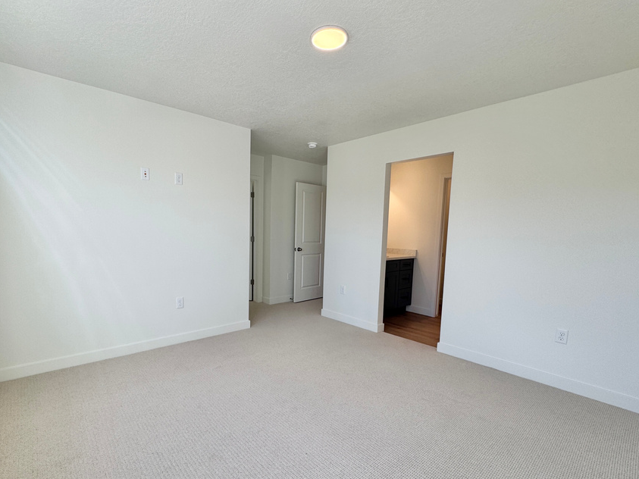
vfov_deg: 74.5
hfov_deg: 90.9
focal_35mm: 17
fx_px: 314
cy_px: 266
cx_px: 294
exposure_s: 1/174
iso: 40
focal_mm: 2.22
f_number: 2.2
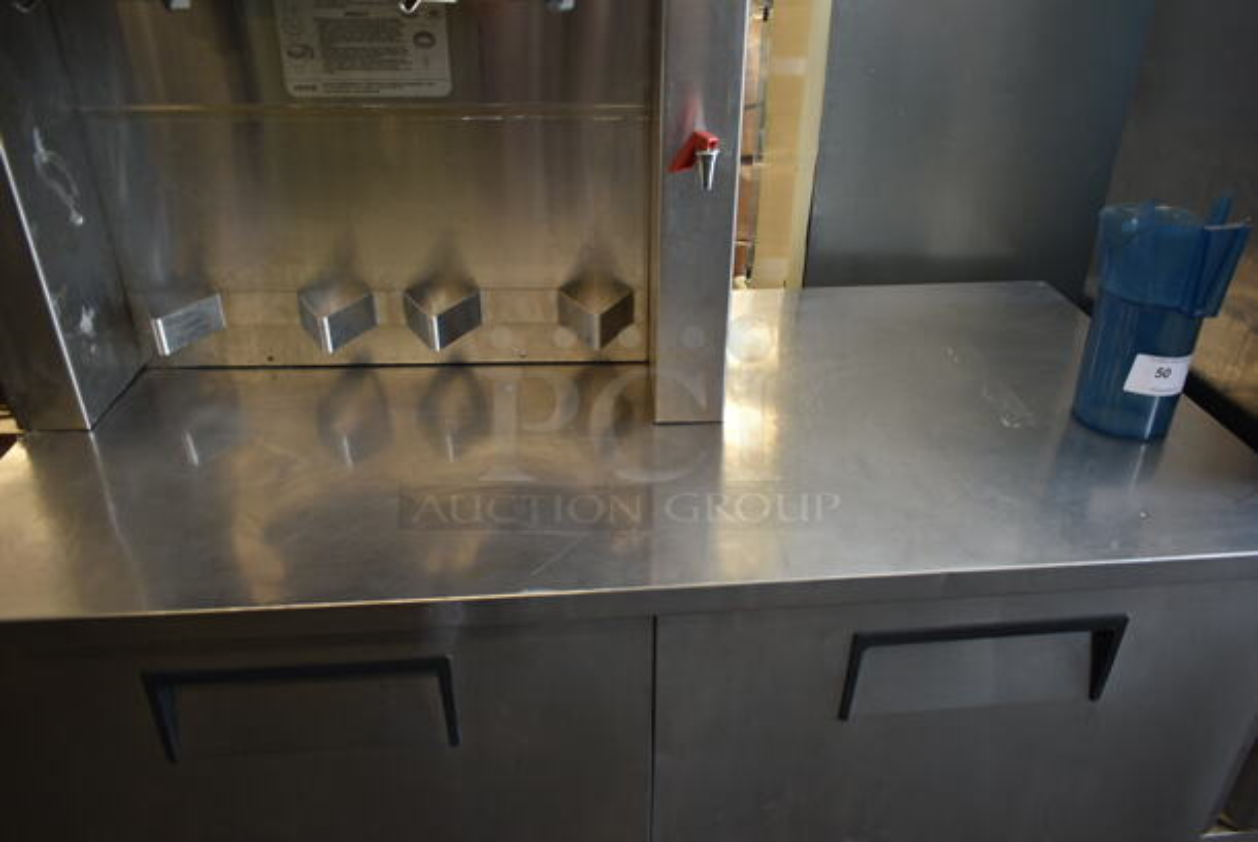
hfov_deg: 67.3
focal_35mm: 27
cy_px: 421
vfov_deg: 48.0
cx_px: 629
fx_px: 944
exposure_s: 1/30
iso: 140
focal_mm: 18
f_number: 3.5
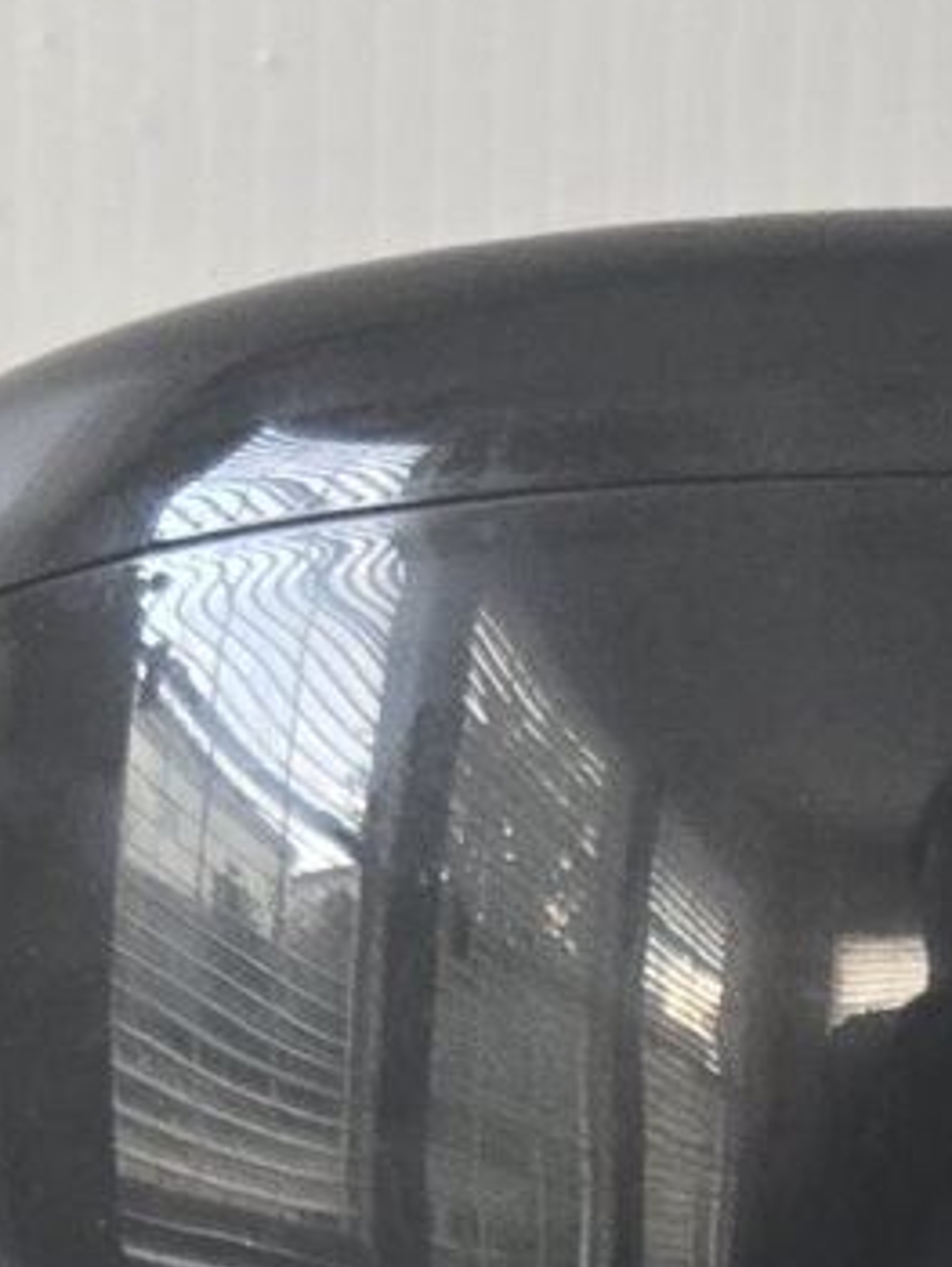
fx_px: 6153
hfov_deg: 8.7
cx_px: 1202
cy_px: 2552
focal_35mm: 168
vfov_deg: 10.7
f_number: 1.8
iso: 200
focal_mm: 5.4
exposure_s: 1/120
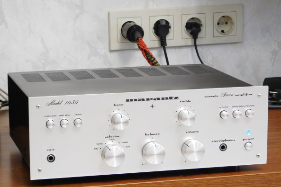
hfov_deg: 16.9
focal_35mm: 121
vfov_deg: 11.3
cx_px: 142
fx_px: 944
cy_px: 104
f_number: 4.8
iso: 800
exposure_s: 1/20
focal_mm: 20.3
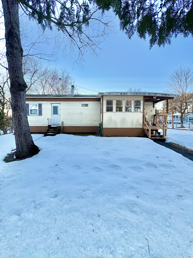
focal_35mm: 14
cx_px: 96
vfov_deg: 102.1
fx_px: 104
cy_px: 129
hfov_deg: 85.7
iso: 40
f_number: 2.2
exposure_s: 1/294
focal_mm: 2.22
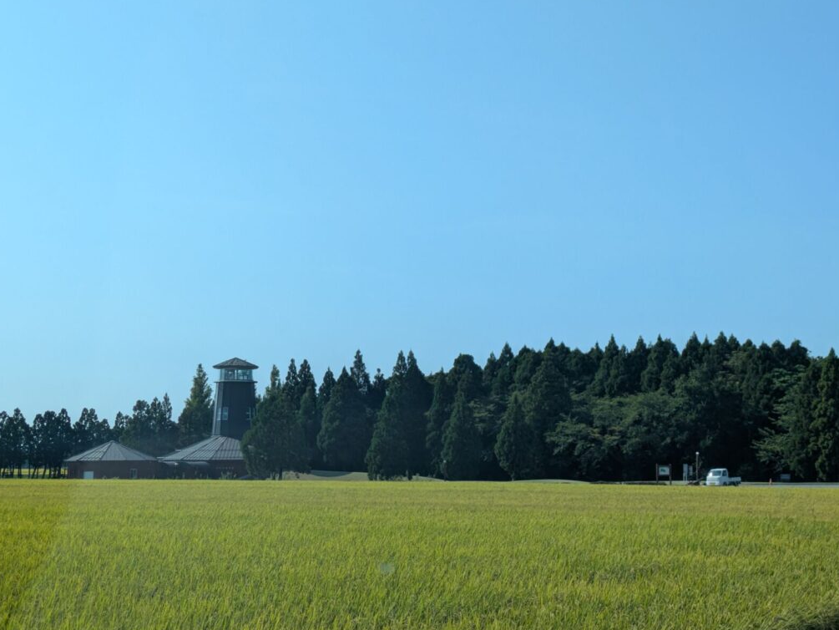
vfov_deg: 28.0
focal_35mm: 52
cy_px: 316
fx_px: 1260
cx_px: 421
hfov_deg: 36.8
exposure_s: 1/2604
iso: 46
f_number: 1.89
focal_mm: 5.43
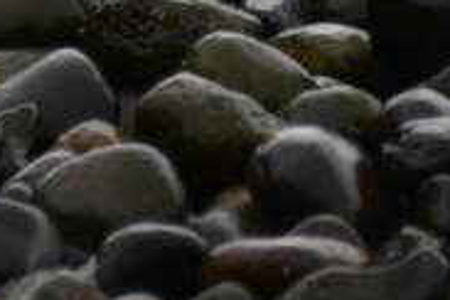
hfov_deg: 1.8
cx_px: 1067
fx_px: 13999
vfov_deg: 1.2
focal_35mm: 1120
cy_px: -315
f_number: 5.6
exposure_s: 1/320
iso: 180
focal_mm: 160
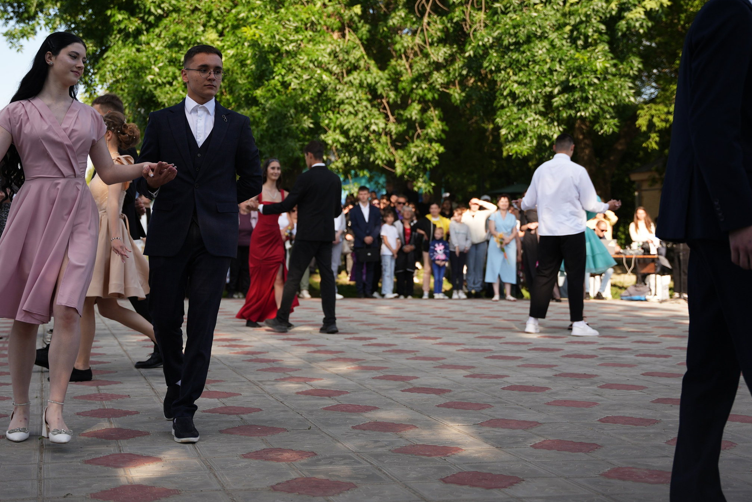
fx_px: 1178
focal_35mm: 56
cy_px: 187
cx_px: 311
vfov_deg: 24.0
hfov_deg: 35.3
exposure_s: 1/500
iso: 160
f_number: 2.8
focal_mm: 44.3
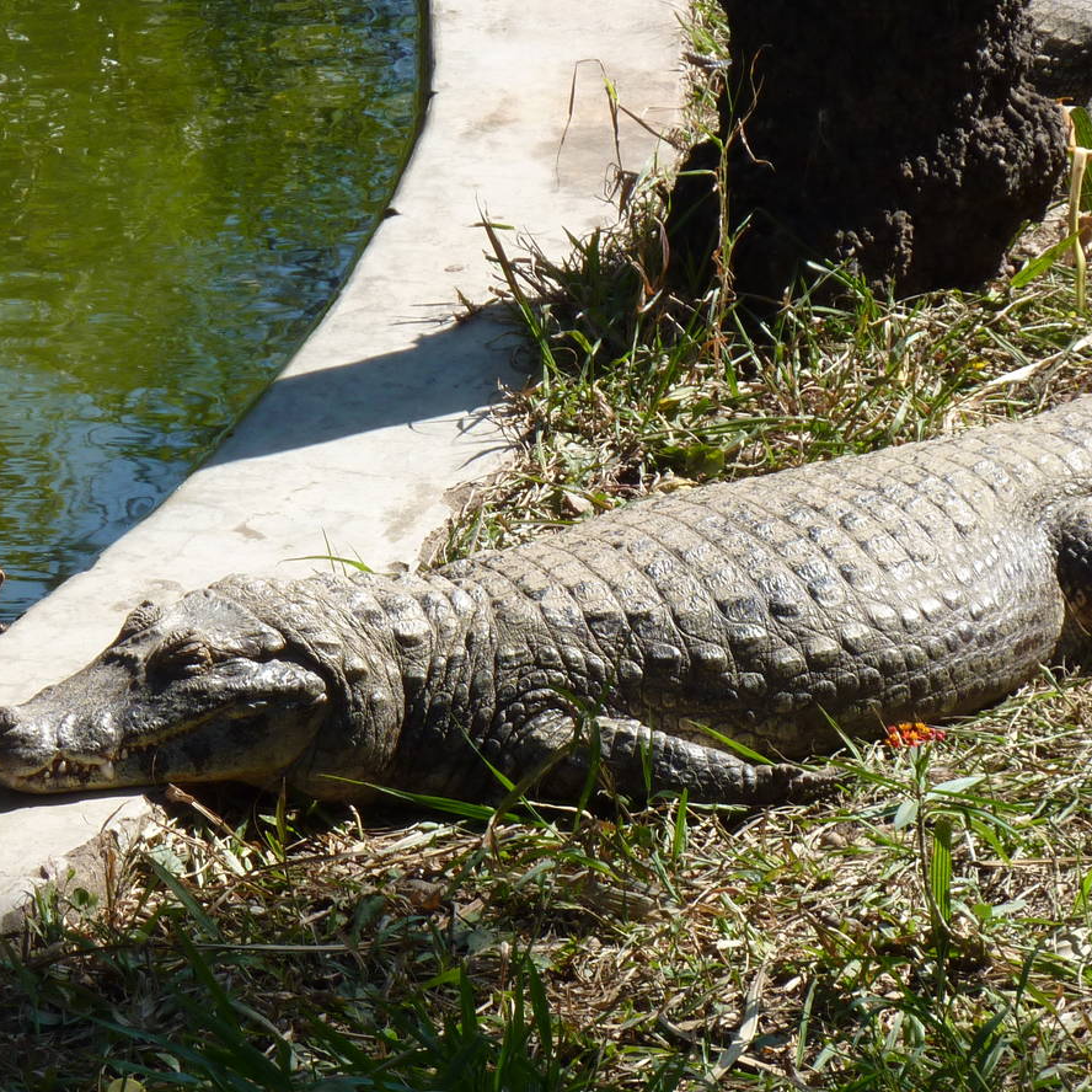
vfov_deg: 7.5
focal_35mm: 234
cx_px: 620
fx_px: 8352
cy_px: 571
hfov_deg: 7.5
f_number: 4.5
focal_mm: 24.1
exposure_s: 1/320
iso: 80
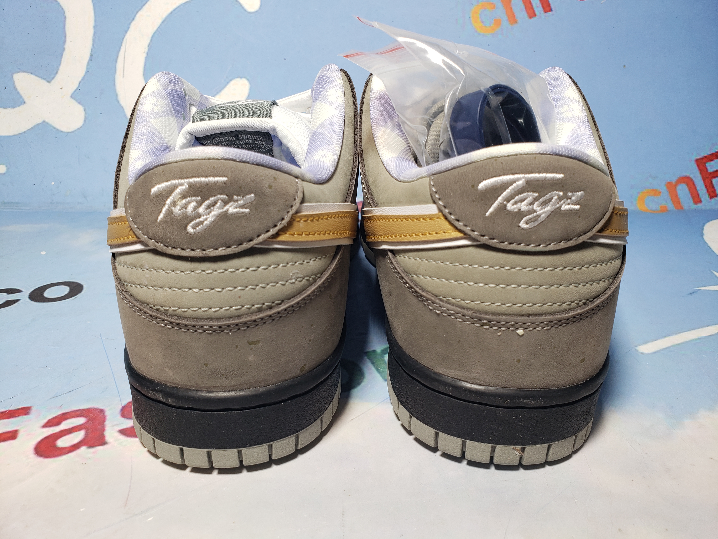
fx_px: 539
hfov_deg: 67.3
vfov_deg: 53.1
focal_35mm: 26
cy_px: 270
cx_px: 359
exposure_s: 1/132
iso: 50
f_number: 2.4
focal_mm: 4.3
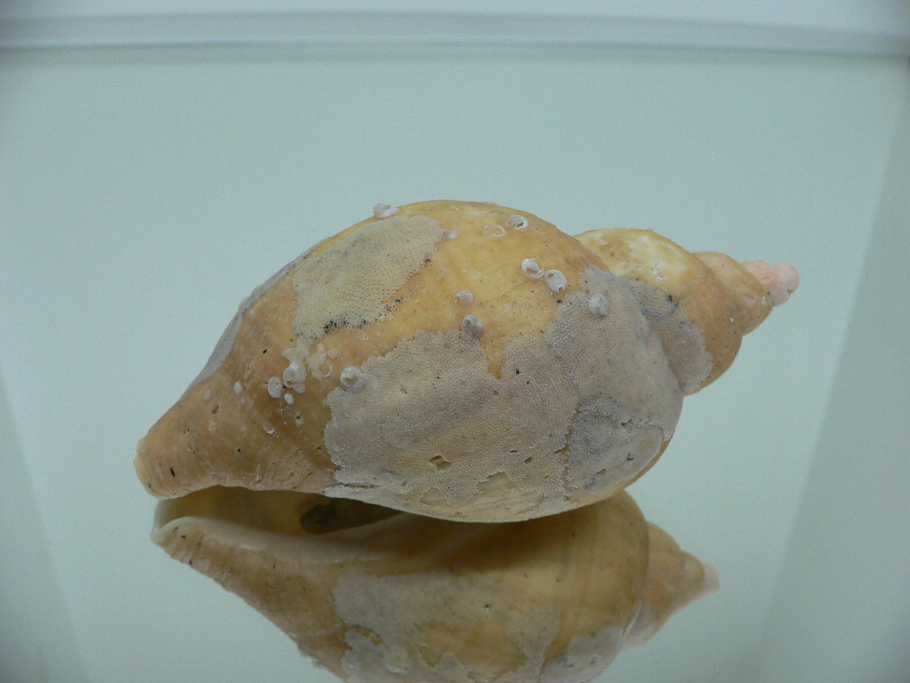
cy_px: 342
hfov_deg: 52.6
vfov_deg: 40.7
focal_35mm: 35
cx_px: 455
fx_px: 920
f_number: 2.8
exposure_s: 1/60
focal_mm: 4.6
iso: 100
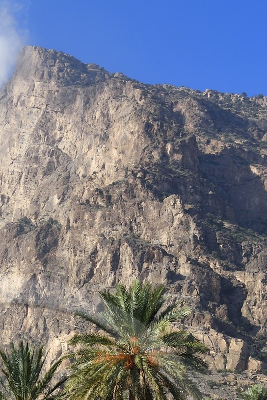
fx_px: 1147
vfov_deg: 18.6
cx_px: 5
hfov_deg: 13.1
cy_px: 507
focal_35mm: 103
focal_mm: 35
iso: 200
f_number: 9
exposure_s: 1/400
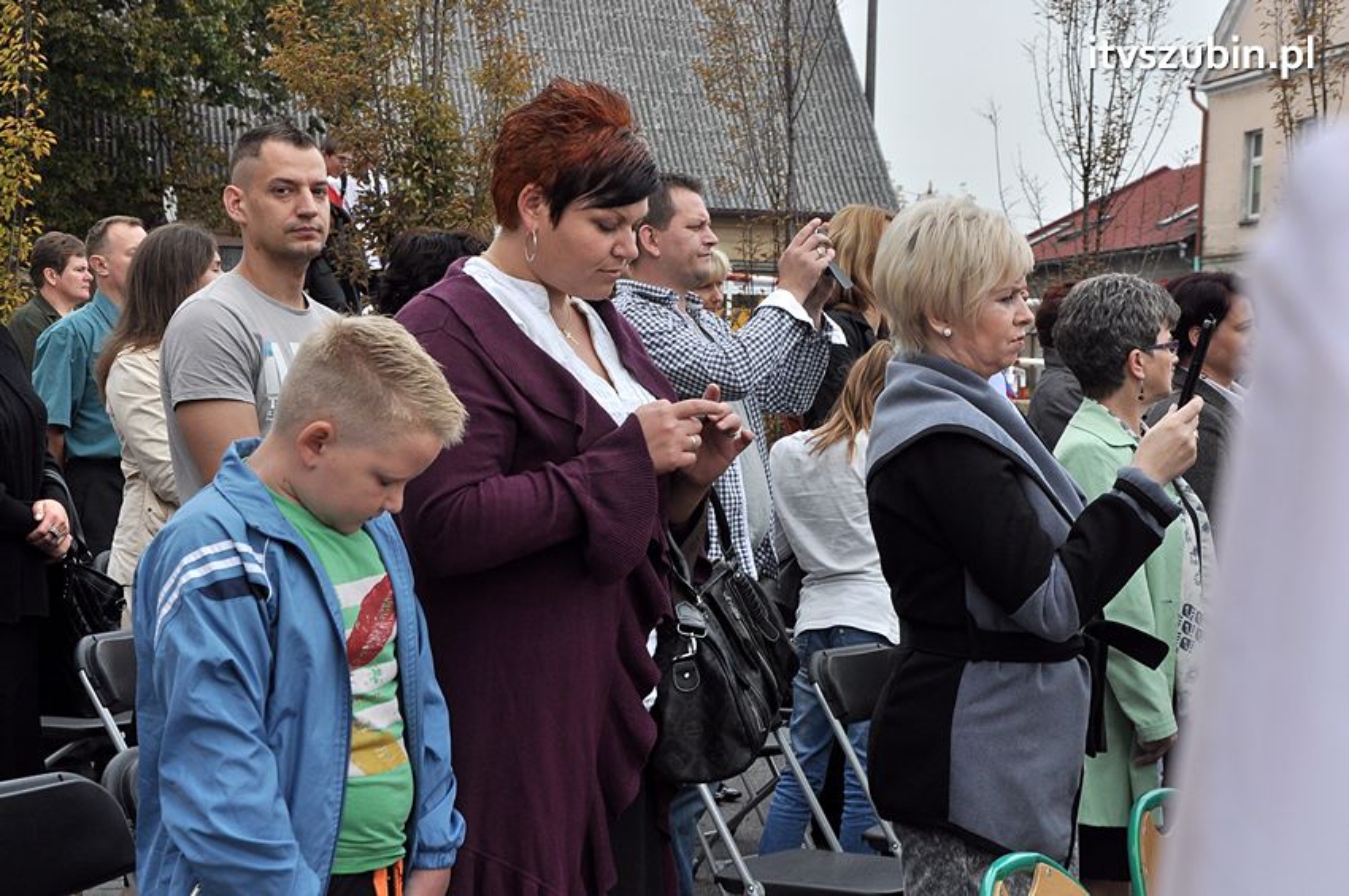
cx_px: 674
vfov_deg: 18.9
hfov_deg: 28.1
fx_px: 2695
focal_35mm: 72
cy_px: 448
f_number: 9
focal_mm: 48
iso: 500
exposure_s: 1/320
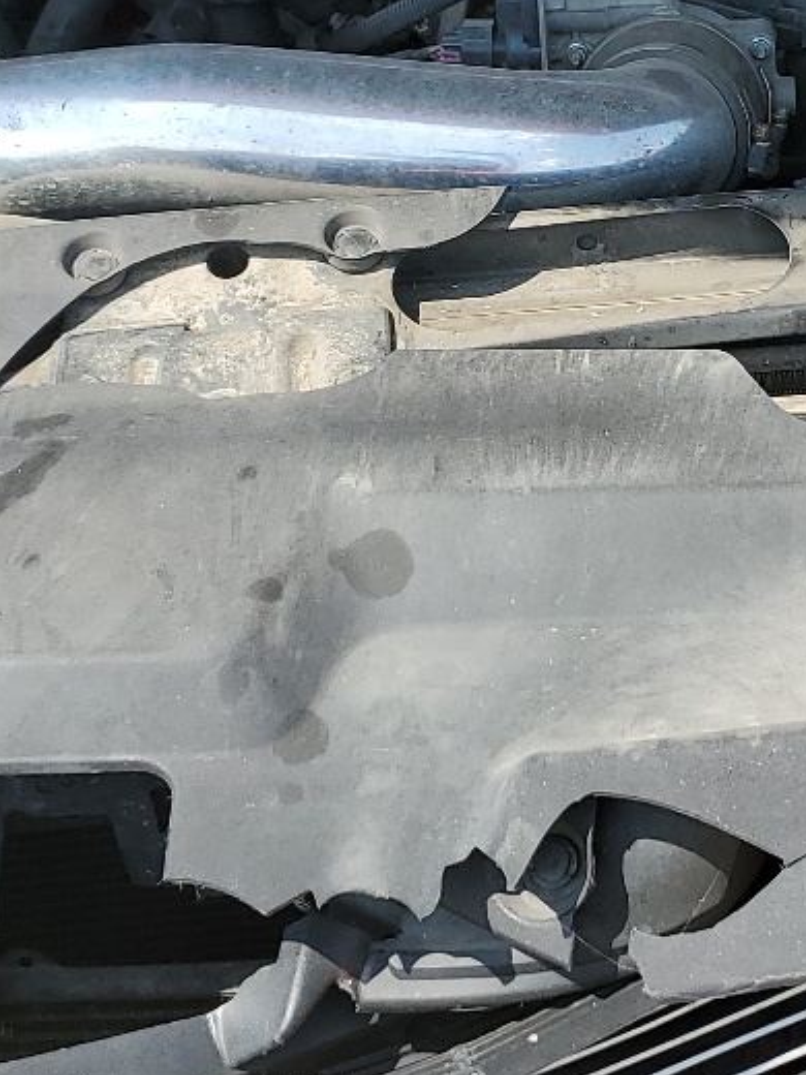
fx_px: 2484
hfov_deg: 18.3
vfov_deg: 24.3
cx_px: 653
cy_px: 376
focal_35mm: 80
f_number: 1.5
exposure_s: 1/2000
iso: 50
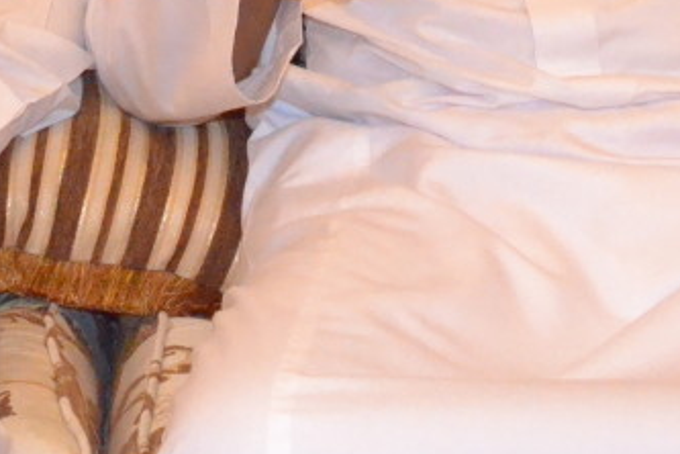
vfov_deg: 10.3
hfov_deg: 15.8
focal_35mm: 129
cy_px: -216
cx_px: 190
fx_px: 2436
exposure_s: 1/160
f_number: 10
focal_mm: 28
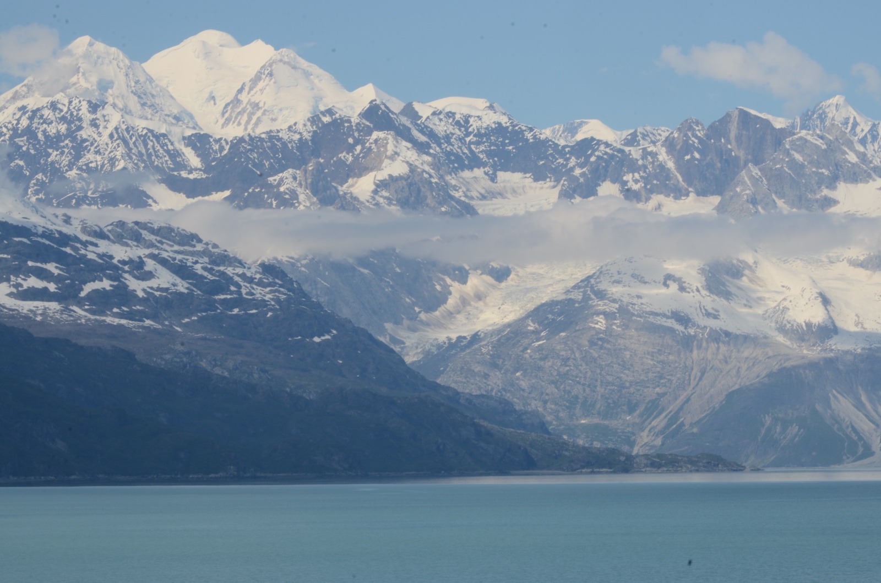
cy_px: 292
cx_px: 440
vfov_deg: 7.6
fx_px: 4395
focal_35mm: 180
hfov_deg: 11.4
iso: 100
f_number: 25
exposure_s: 1/50
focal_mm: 120
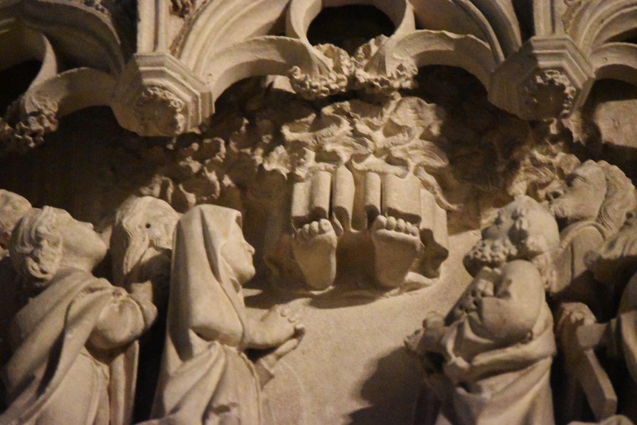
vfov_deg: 5.9
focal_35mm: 232
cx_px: 318
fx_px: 4114
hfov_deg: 8.9
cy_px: 212
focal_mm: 155
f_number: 5.3
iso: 12800
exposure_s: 1/50
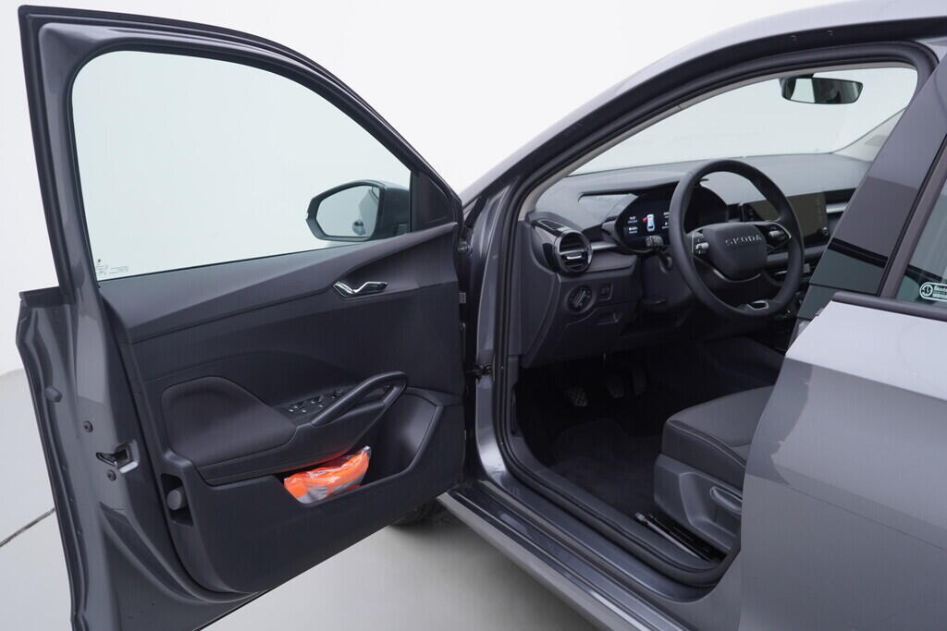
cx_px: 474
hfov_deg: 53.1
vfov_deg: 36.9
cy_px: 316
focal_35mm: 36
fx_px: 947
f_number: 3.5
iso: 125
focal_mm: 24
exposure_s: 1/60
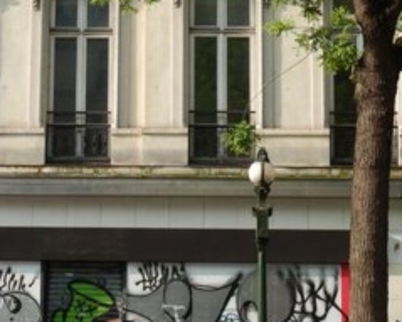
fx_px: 1344
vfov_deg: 13.6
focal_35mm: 113
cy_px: 118
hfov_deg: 17.0
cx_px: 162
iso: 125
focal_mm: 7.8
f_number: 4.3
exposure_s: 1/400
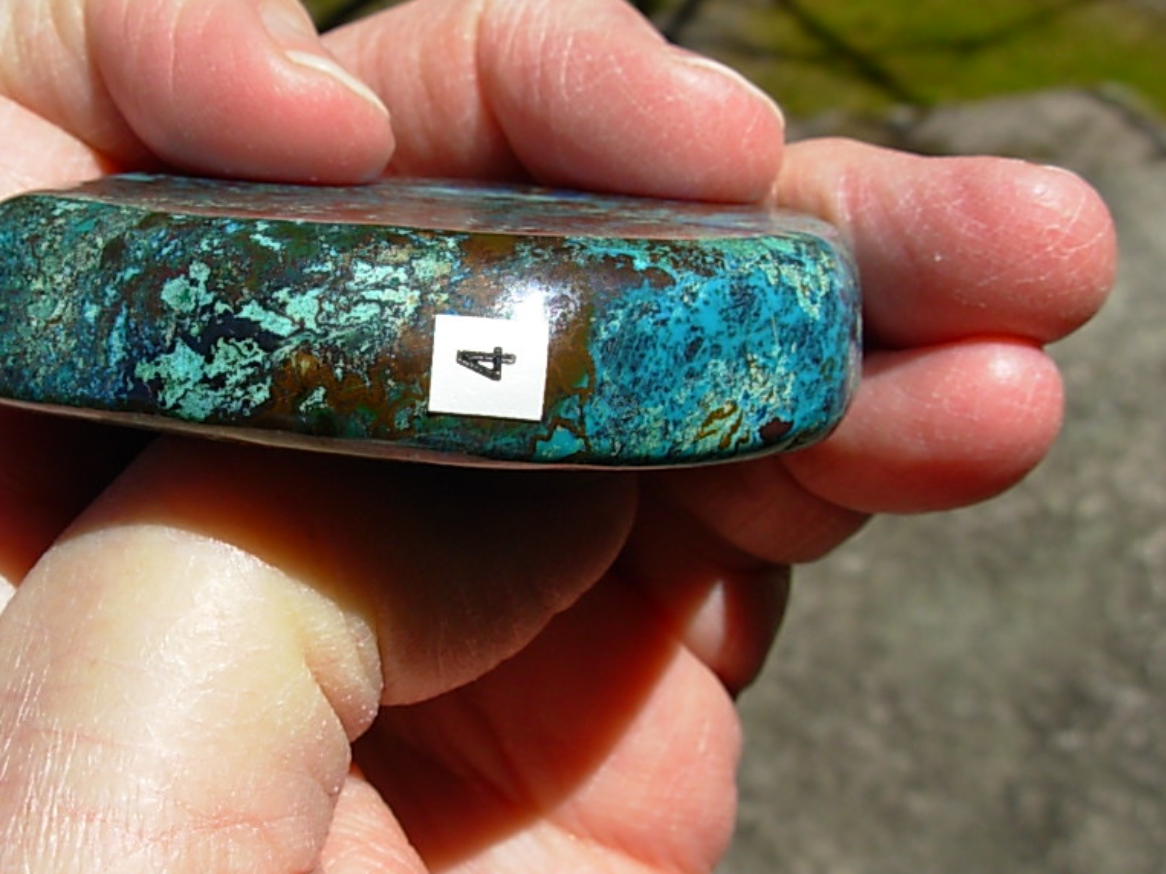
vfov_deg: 28.5
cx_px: 449
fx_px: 1718
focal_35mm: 51
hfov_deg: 37.3
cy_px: 408
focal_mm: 6.3
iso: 50
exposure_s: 1/683
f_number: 4.9
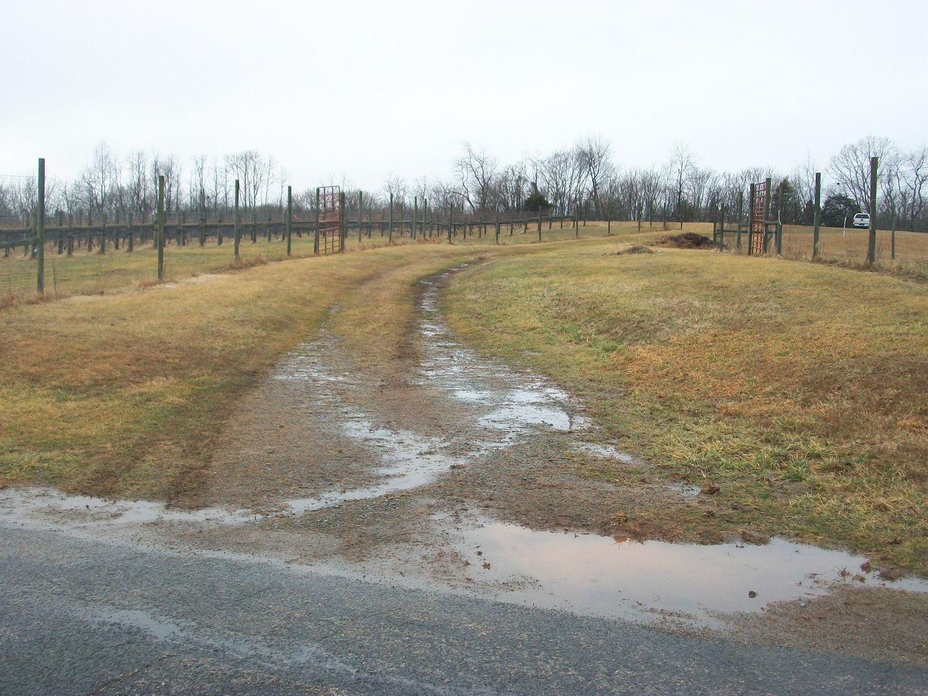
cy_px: 348
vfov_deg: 34.4
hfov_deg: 44.8
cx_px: 464
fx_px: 1126
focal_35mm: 42
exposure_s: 1/320
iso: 80
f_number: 3.2
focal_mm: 7.1
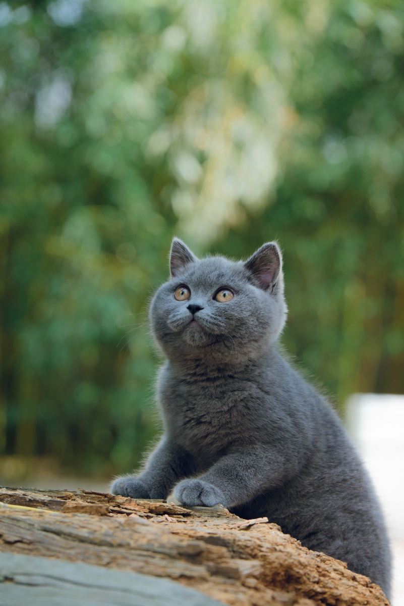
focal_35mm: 135
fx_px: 2270
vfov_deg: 15.2
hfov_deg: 10.2
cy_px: 303
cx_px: 202
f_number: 6.3
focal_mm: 135
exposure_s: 1/250
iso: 250
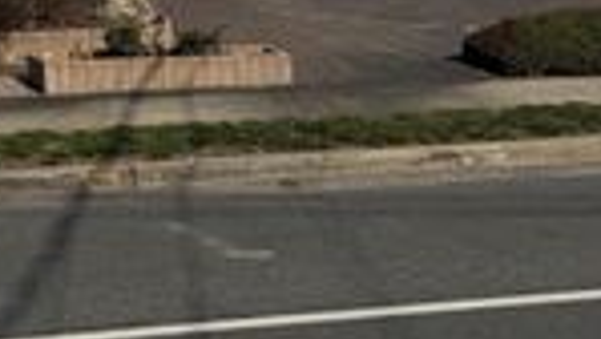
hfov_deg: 22.0
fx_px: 1403
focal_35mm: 88
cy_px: -349
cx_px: -153
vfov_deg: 12.1
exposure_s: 1/12346
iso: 64
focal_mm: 6.76
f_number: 1.78
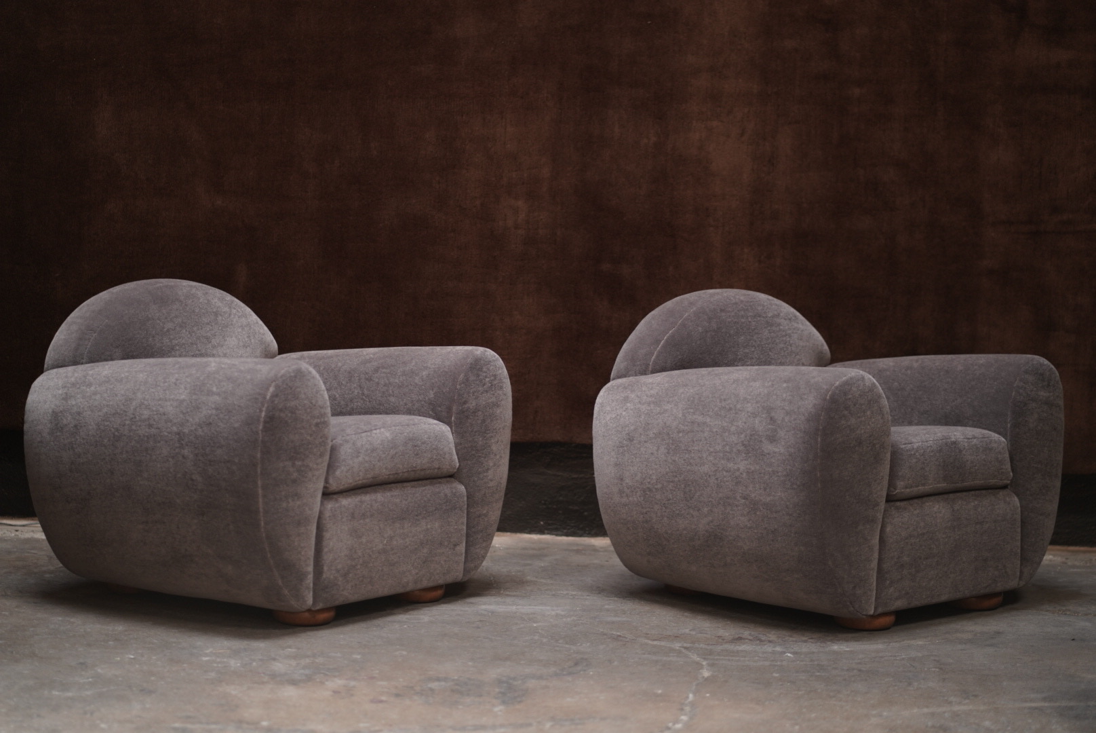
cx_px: 548
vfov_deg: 16.1
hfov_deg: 23.9
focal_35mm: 85
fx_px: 2590
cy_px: 366
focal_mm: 85
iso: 400
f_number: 1.8
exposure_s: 1/60
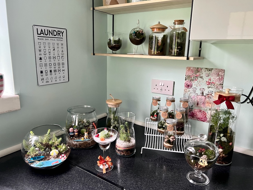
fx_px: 197
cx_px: 127
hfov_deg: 65.3
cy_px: 98
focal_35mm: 27
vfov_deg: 51.3
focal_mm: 5.7
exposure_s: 1/60
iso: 500
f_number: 1.5
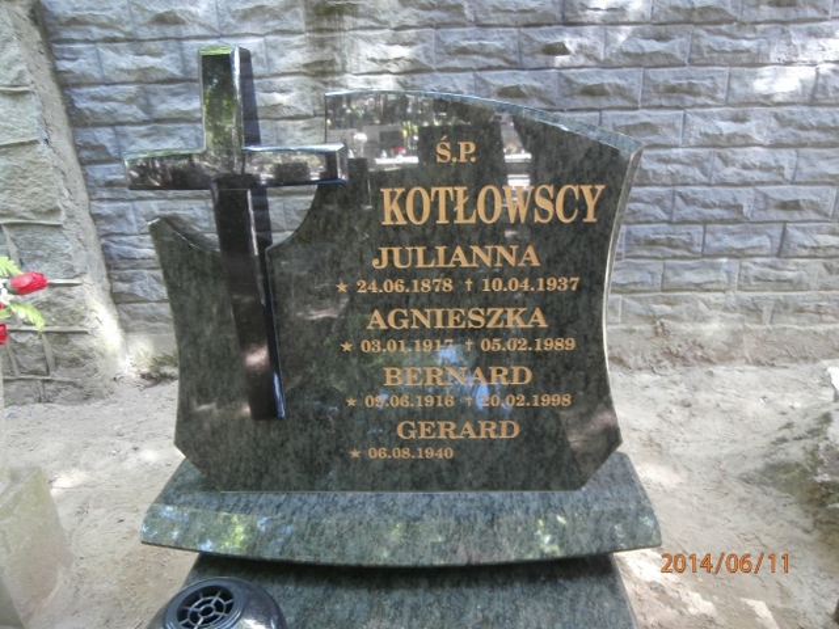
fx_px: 582
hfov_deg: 71.6
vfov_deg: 56.8
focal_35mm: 24
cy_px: 314
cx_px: 420
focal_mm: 4.2
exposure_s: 1/15
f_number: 3
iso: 200
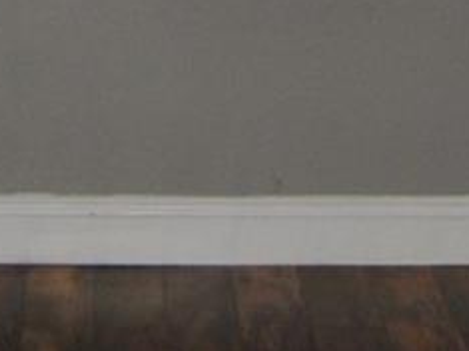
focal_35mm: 177
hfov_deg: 11.1
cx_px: 98
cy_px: -473
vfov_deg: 7.8
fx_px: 2397
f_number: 3.5
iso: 200
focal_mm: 18
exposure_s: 1/60
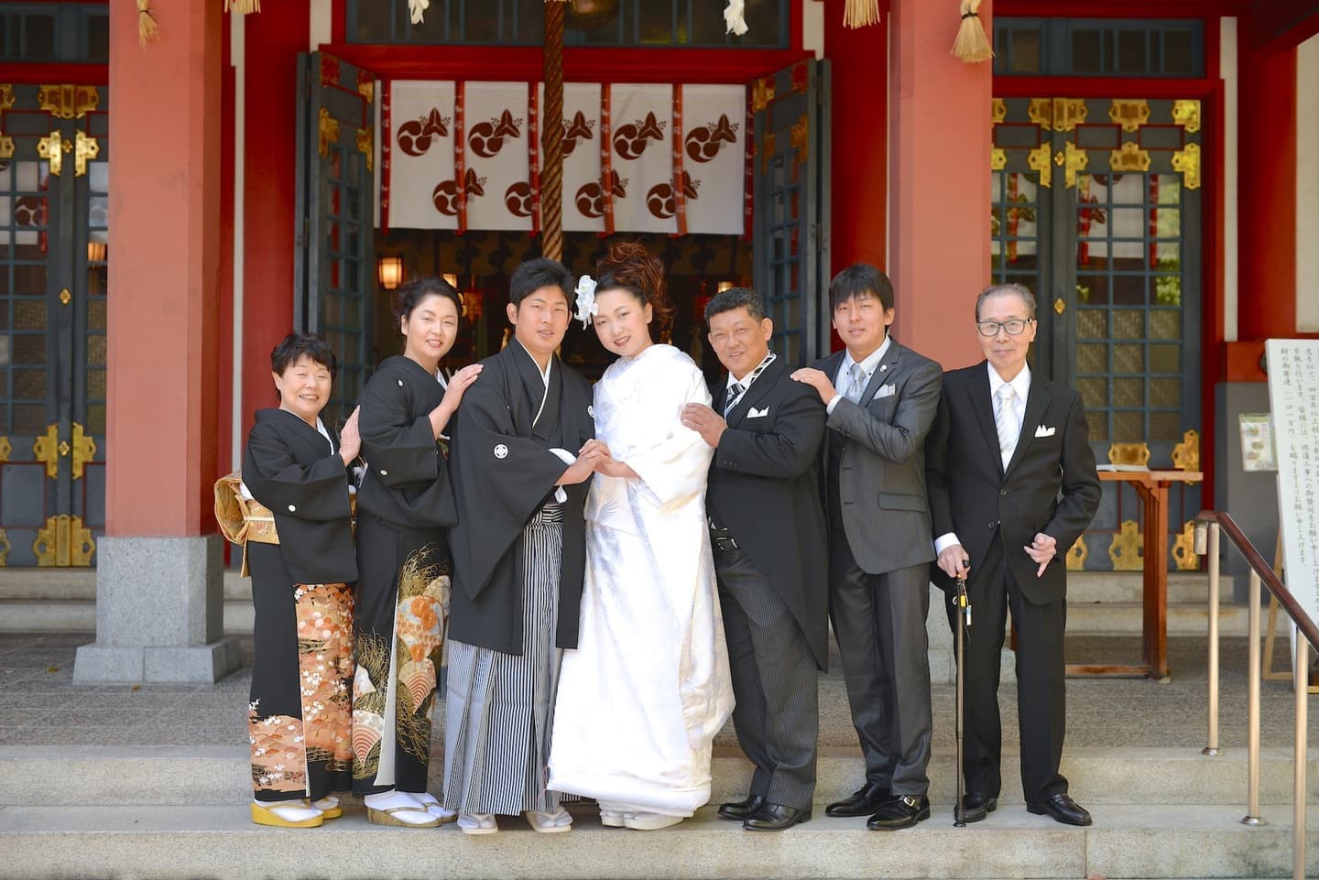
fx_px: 1759
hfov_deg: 41.1
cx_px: 660
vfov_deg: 28.1
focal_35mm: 48
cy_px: 440
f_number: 4
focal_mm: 48
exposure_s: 1/125
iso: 100
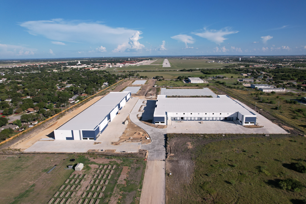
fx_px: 187
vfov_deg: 57.2
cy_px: 102
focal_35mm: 22
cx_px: 153
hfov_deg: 78.6
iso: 100
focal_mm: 8.38
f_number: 2.8
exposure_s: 1/180
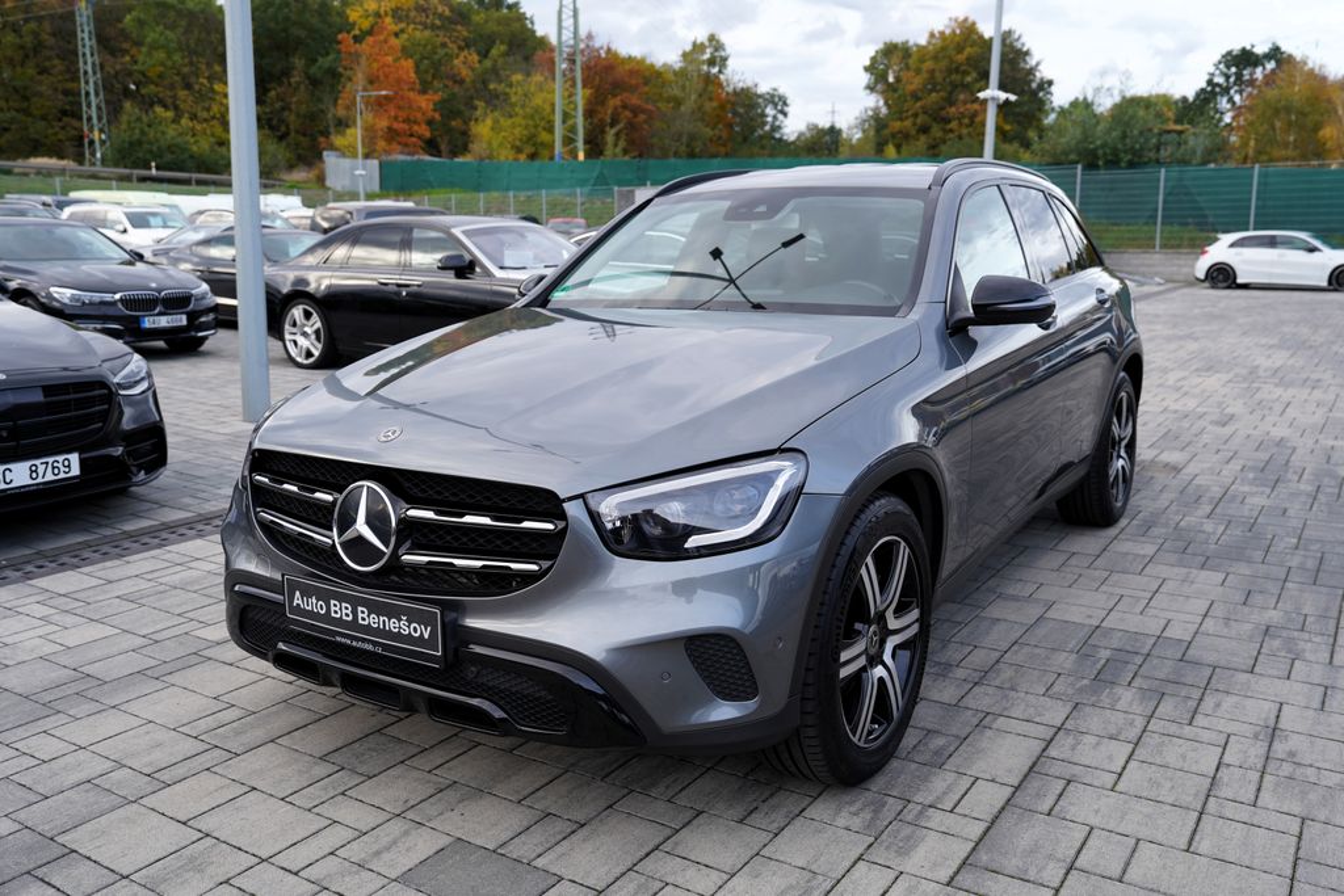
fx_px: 1120
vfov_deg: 43.6
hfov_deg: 61.9
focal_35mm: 30
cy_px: 448
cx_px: 672
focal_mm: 30
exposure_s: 1/60
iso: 100
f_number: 4
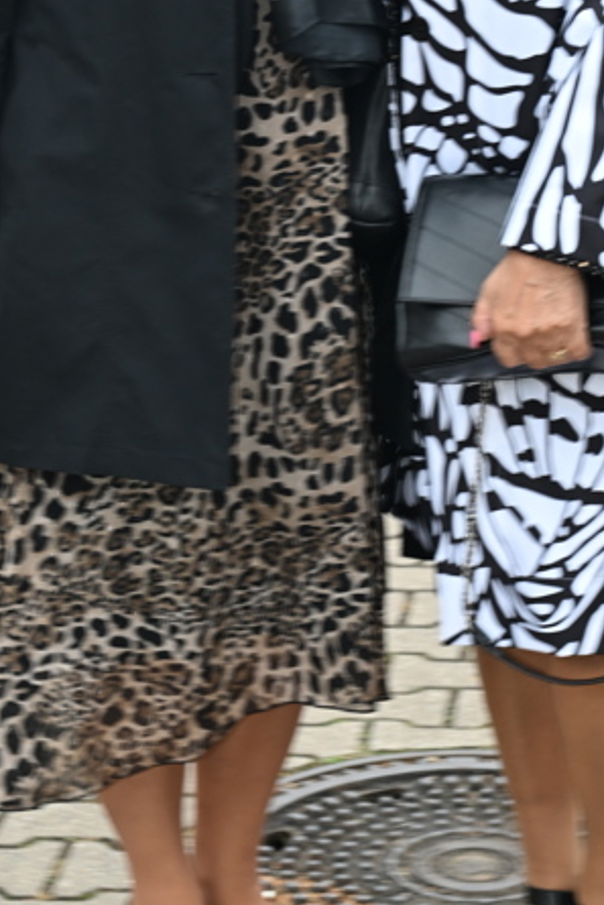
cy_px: 162
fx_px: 2691
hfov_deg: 12.8
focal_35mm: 107
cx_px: 309
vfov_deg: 18.9
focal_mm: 46
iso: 400
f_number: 5.6
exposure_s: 1/250
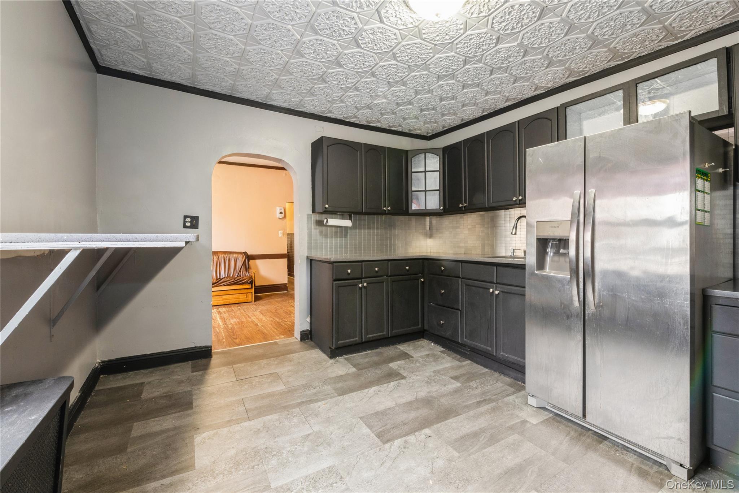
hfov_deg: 100.4
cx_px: 370
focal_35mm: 15
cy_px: 246
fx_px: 308
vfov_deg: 77.3
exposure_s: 1/2
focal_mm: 15
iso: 640
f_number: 14
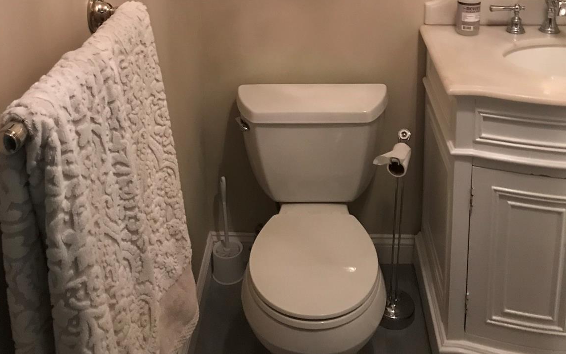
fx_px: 617
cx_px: 281
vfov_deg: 29.5
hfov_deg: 49.3
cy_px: -12
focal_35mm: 40
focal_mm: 3.99
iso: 100
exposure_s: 1/11
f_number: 1.8
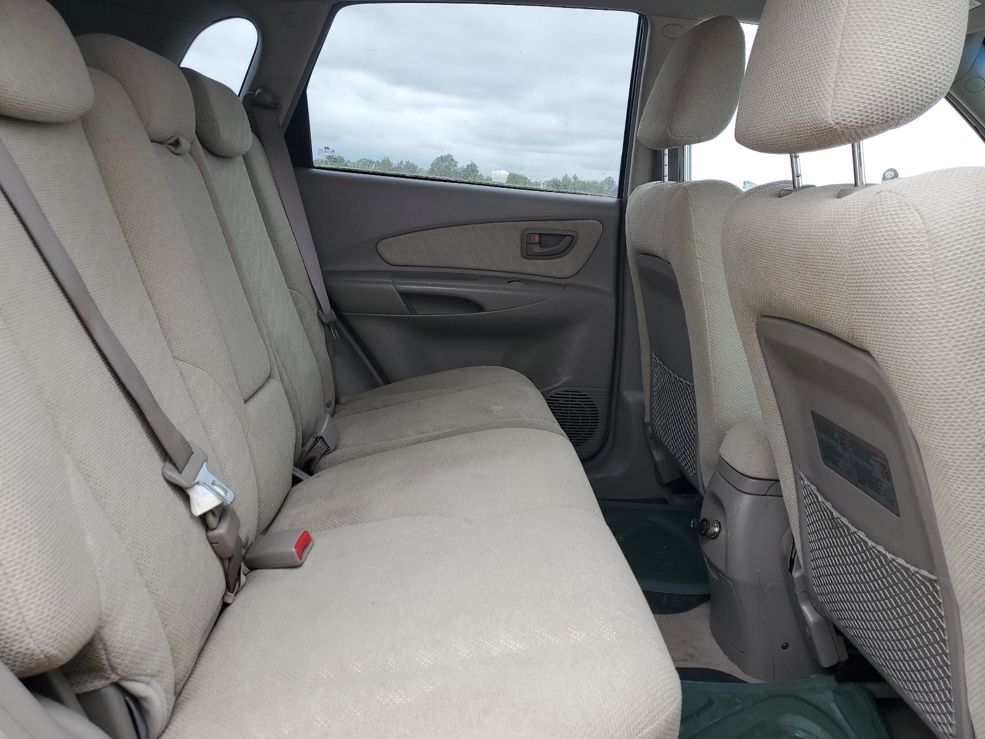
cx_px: 492
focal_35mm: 26
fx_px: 740
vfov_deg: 53.1
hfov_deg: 67.3
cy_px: 370
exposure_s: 1/238
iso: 50
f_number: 1.5
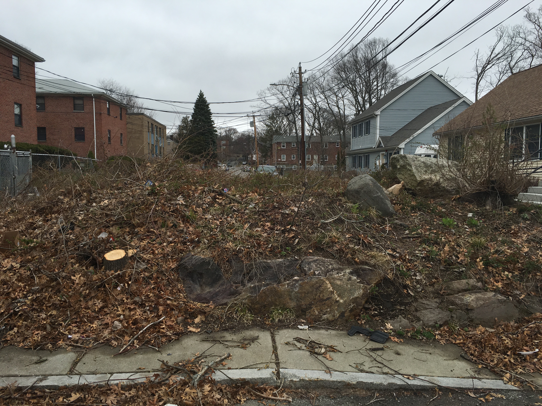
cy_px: 203
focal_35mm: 29
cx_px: 271
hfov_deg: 61.7
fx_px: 454
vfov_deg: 48.2
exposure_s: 1/620
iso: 25
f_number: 2.2
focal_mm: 4.15
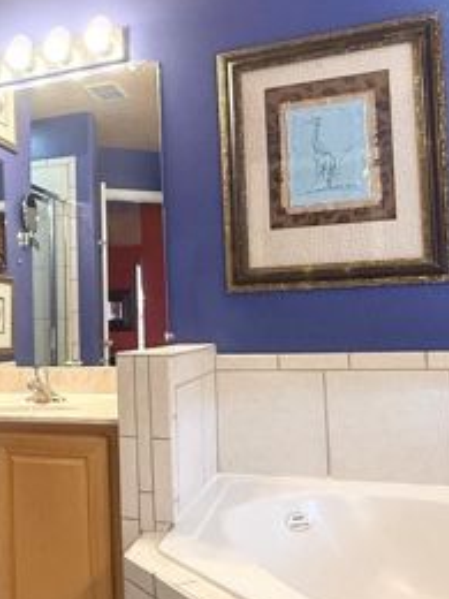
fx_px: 657
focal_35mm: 38
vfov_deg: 49.0
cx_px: 52
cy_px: 300
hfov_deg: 35.7
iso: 400
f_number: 2.2
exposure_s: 1/120
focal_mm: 2.22
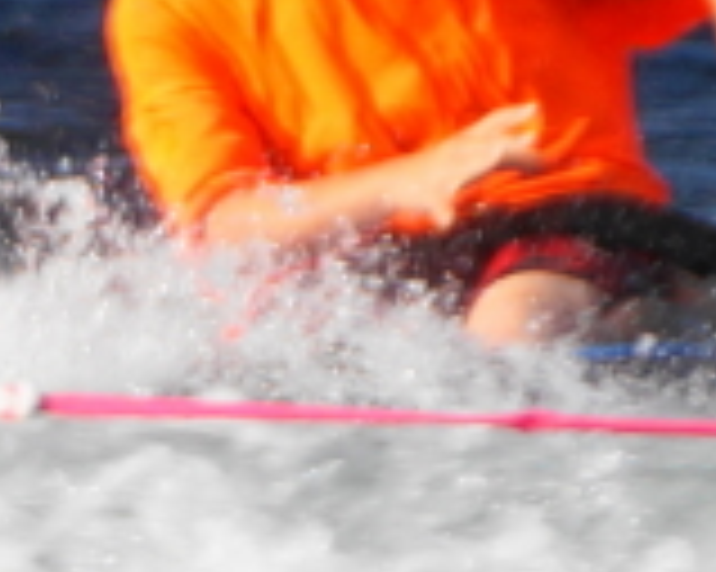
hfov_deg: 1.6
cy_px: 315
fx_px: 25223
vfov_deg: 1.3
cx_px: -968
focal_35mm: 1191
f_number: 5.6
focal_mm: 120
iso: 125
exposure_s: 1/200
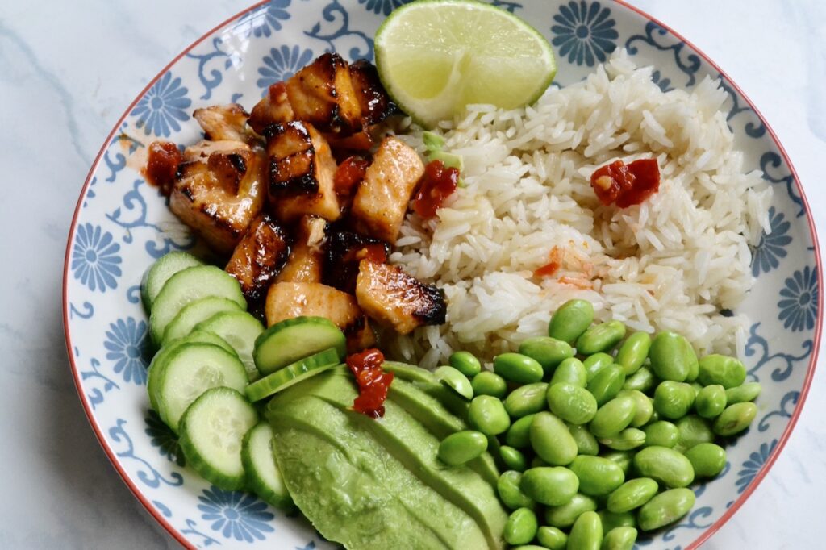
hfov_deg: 28.1
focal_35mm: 72
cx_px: 413
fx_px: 1651
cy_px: 275
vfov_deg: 18.9
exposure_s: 1/100
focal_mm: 48
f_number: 10
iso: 3200
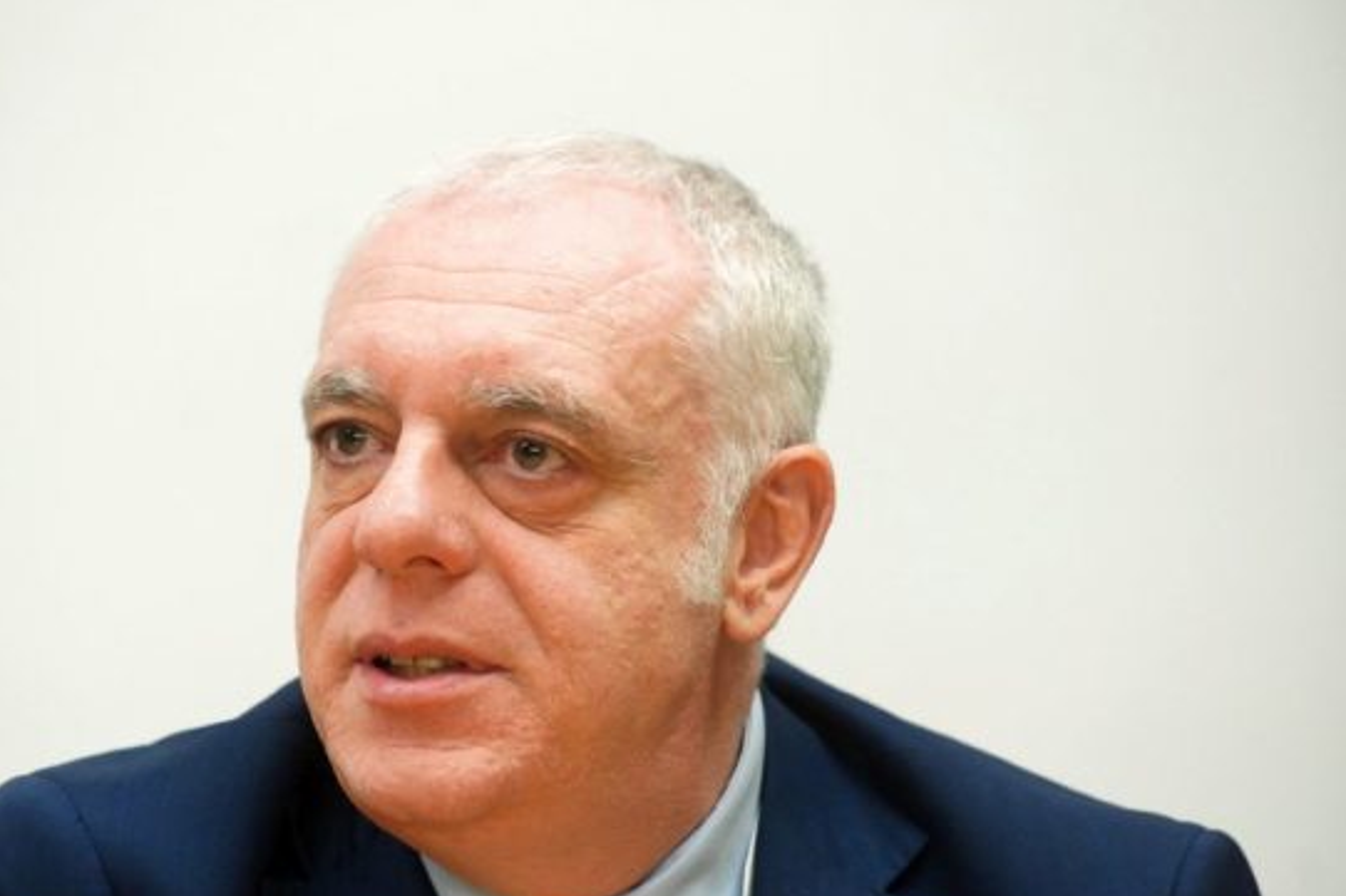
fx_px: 7471
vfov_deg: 6.9
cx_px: 541
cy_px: 509
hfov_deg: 10.3
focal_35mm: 200
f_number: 5
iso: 6400
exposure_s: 1/200
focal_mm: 155.7
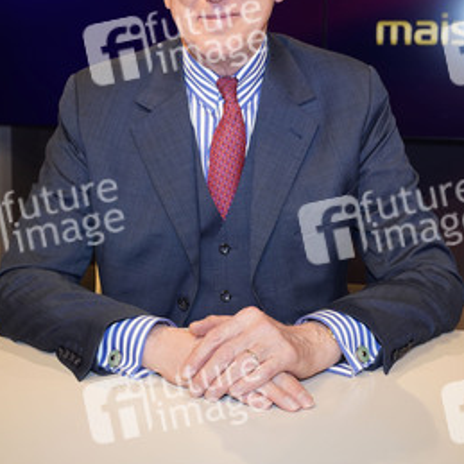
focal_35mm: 55
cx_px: 228
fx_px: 834
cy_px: 133
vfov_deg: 30.7
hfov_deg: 31.1
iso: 2000
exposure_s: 1/160
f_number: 5.6
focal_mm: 42
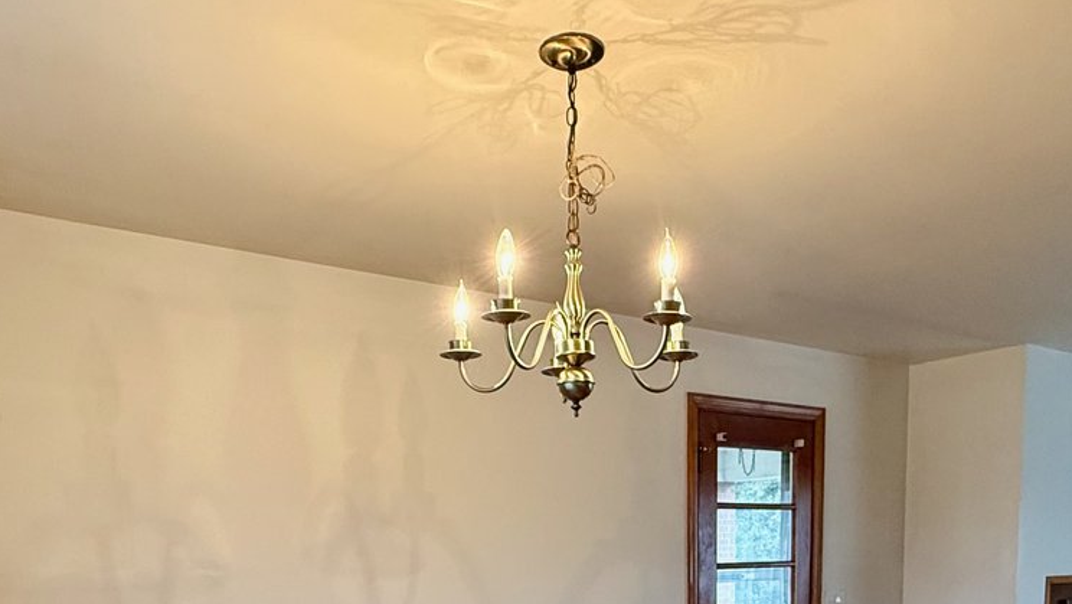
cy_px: 642
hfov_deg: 62.6
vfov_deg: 33.6
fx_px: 881
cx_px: 554
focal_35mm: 31
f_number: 2.2
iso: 320
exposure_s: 1/120
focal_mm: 2.22
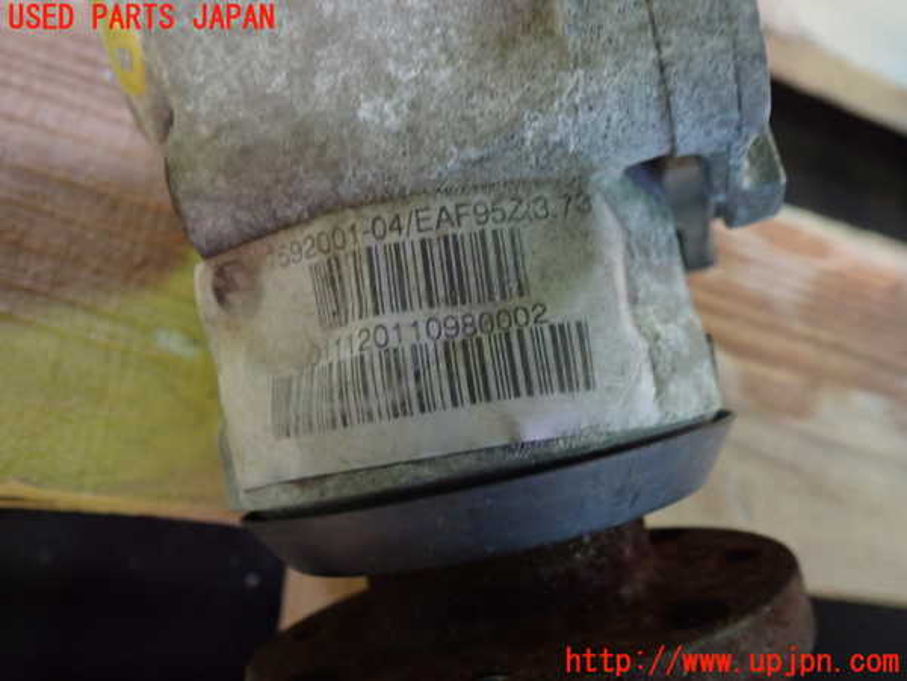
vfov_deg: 46.8
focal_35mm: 30
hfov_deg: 60.0
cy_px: 340
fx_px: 786
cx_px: 454
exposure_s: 1/30
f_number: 2.3
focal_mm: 5.4
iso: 640
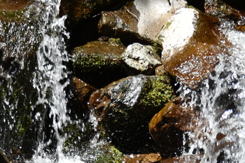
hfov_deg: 5.0
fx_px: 2789
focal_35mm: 410
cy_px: 168
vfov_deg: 3.3
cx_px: 227
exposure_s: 1/250
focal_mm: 112
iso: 100
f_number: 5.6
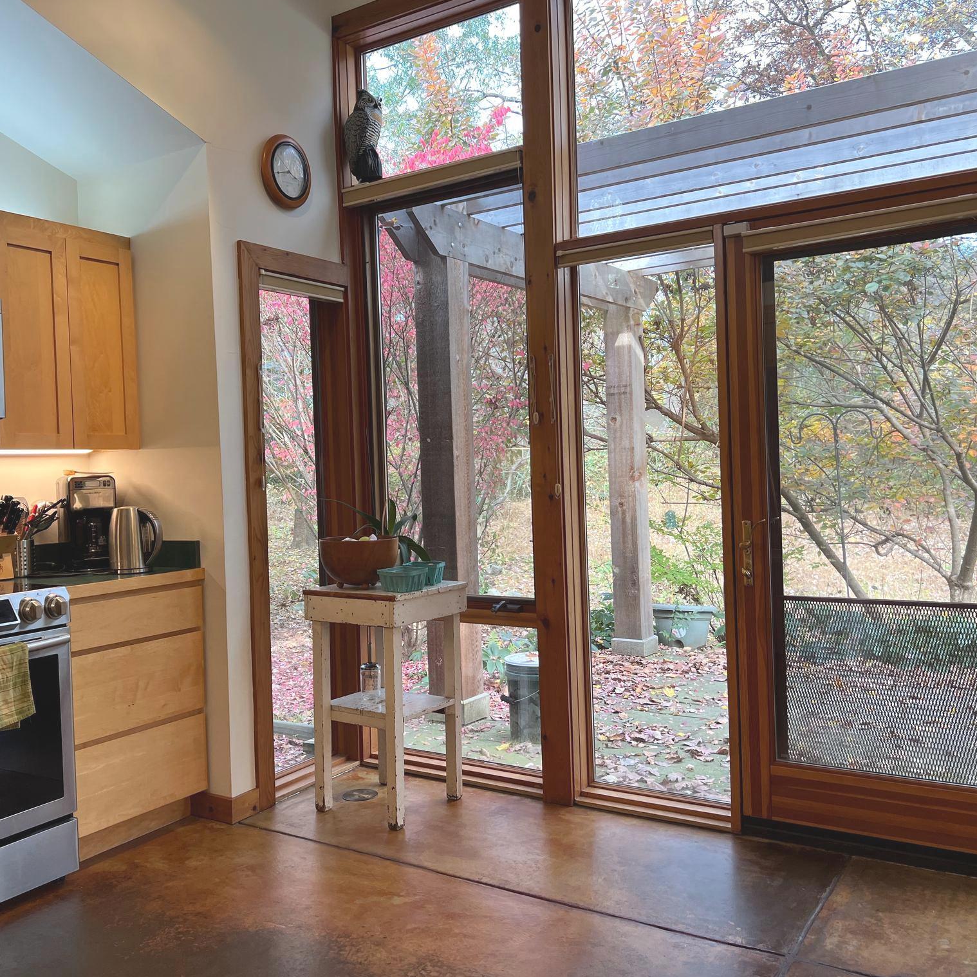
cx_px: 422
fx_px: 990
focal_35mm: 31
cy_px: 484
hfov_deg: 52.4
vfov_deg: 52.5
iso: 64
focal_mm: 5.7
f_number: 1.5
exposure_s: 1/120
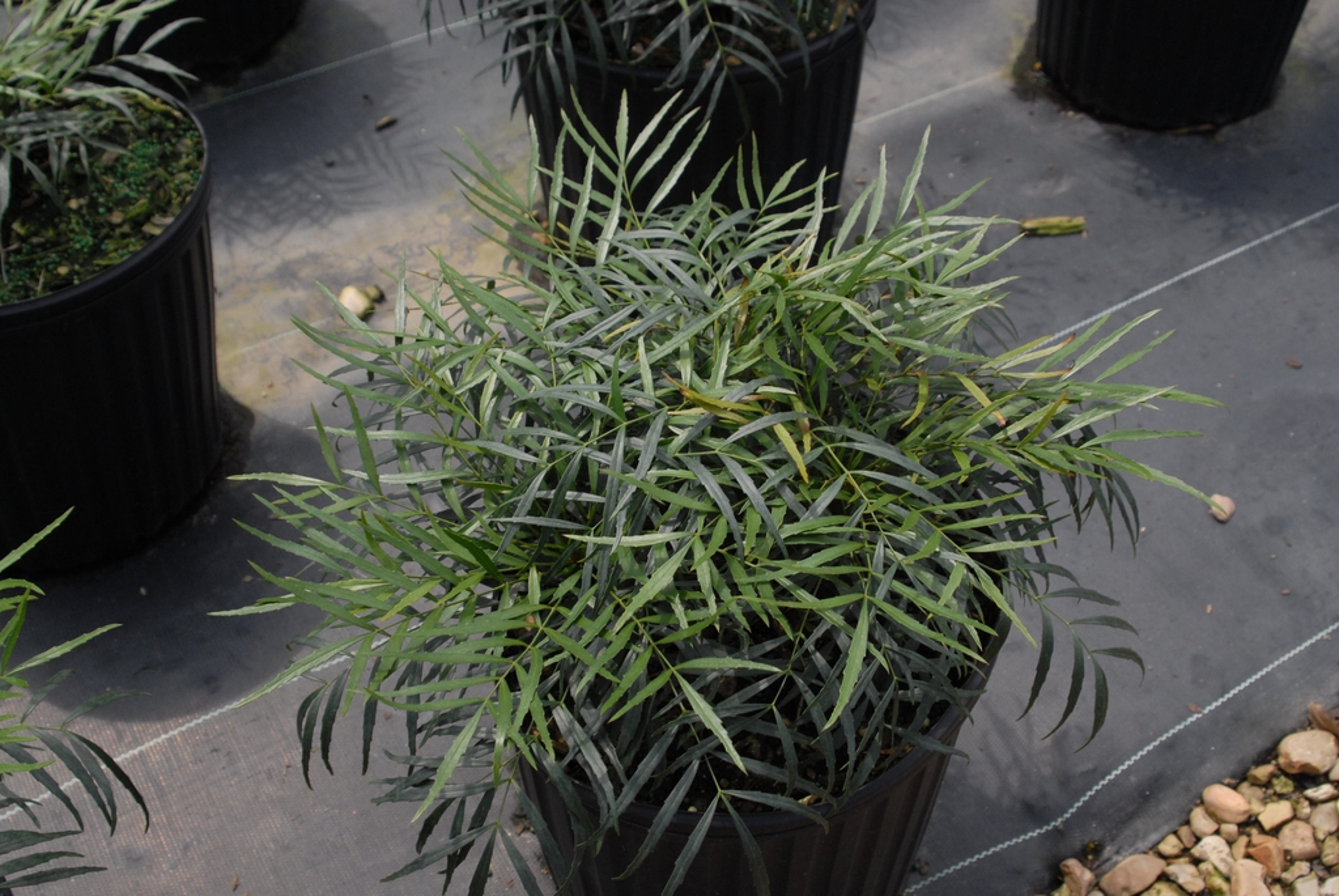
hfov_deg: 46.4
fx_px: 1564
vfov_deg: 32.0
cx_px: 670
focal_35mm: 42
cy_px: 448
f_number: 7.1
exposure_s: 1/200
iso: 400
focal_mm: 28
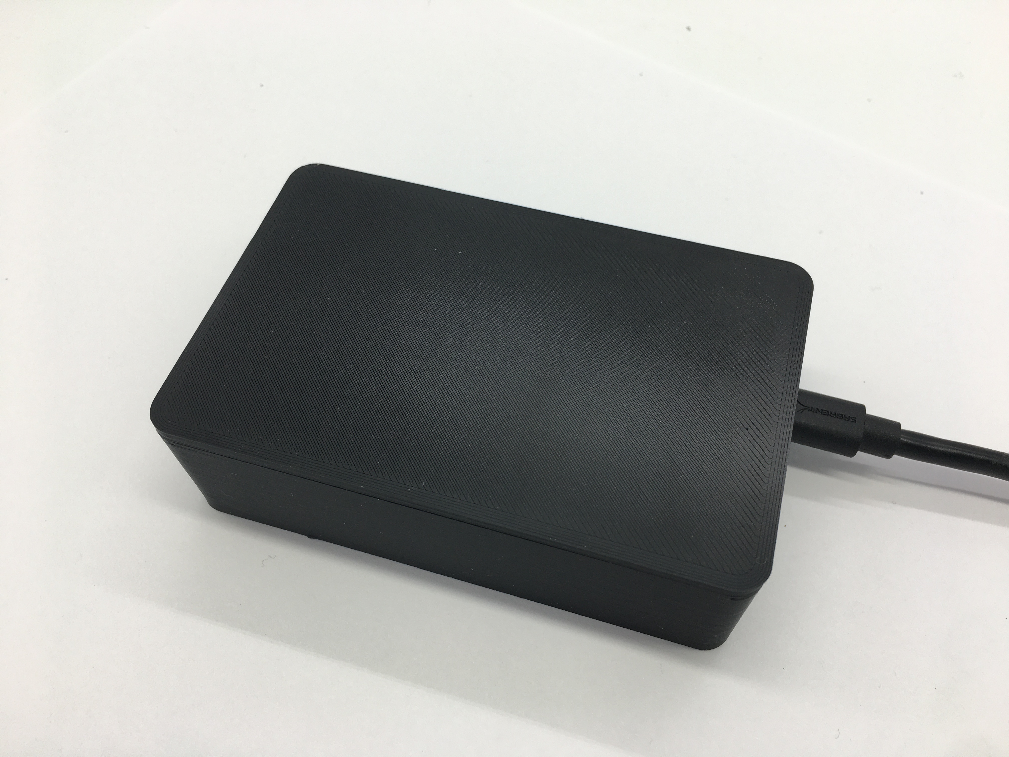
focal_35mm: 29
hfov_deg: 61.7
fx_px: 845
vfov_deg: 48.2
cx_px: 504
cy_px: 378
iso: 25
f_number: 2.2
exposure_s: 1/167
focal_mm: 4.15
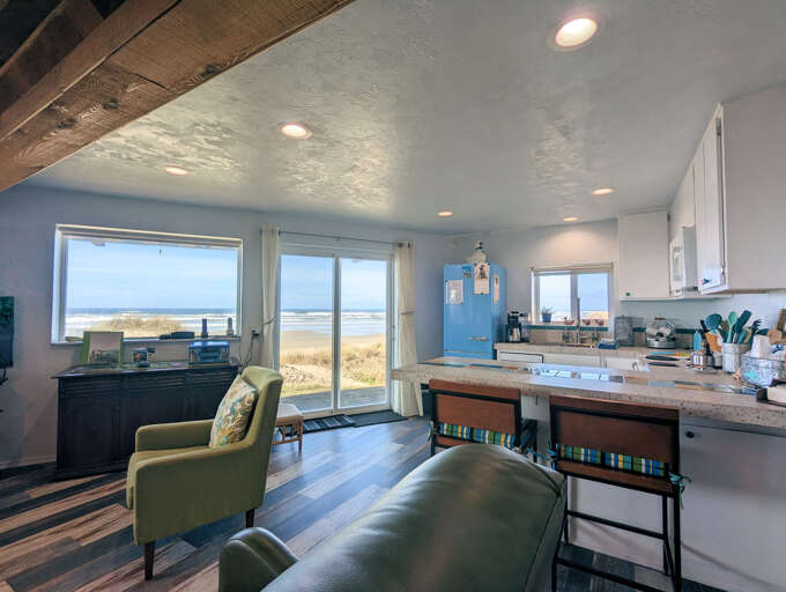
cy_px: 296
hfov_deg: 94.4
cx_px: 393
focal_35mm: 16
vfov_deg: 78.2
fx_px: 364
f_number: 2.2
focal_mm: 2.35
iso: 42
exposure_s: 1/600
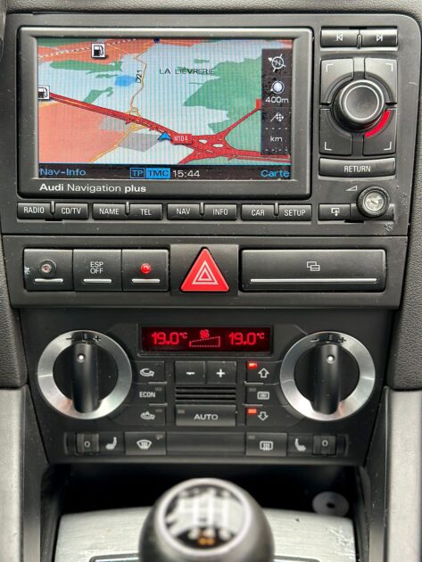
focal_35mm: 48
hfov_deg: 30.3
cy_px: 281
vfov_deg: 39.6
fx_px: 780
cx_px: 211
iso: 160
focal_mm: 6.86
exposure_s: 1/63
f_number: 1.78
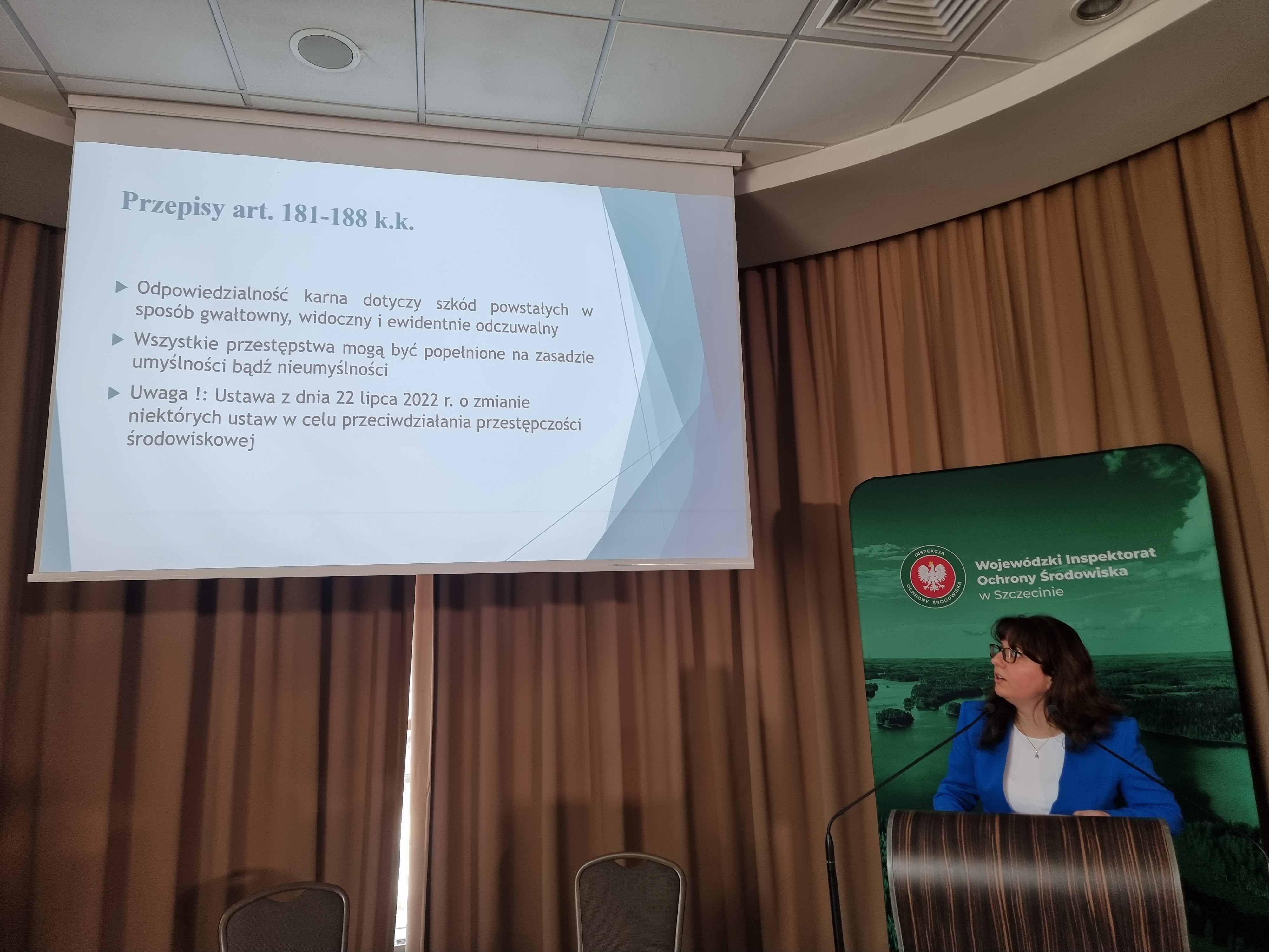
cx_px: 634
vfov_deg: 56.8
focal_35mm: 24
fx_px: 880
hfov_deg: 71.6
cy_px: 476
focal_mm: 6.7
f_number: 1.8
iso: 80
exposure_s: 1/100
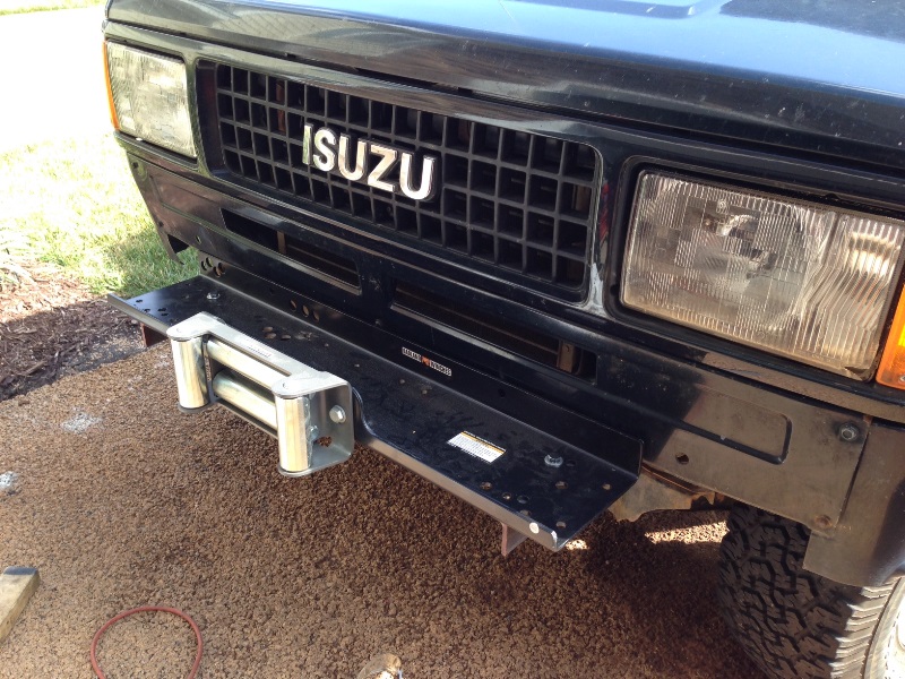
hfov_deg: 55.4
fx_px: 863
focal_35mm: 33
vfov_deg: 42.9
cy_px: 340
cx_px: 452
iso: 50
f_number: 2.4
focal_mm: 4.12
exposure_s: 1/160
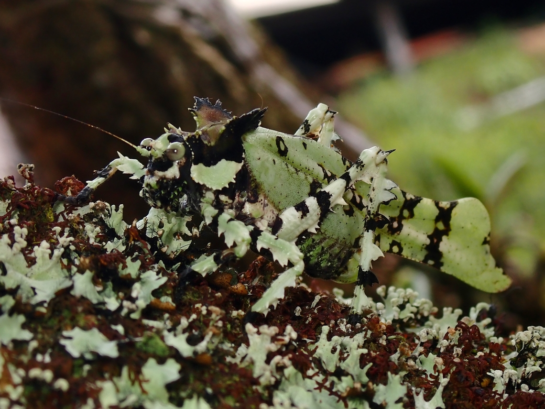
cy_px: 204
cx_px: 272
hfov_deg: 19.6
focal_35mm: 100
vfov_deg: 14.8
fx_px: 1574
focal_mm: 18
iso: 200
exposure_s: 1/200
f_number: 6.3
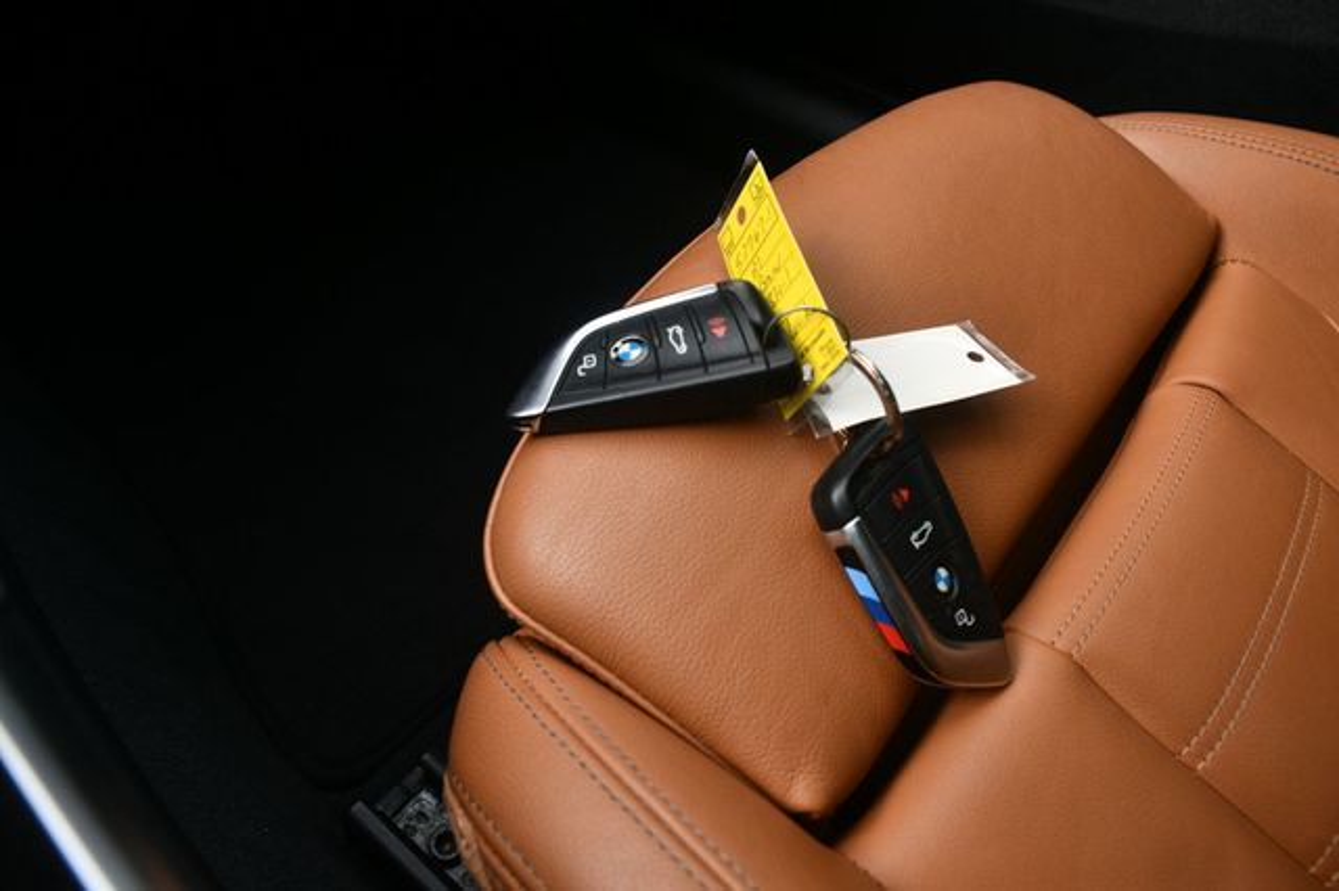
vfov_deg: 47.9
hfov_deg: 67.4
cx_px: 670
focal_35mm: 27
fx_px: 1004
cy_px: 446
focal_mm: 18
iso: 400
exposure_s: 1/250
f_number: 5.6
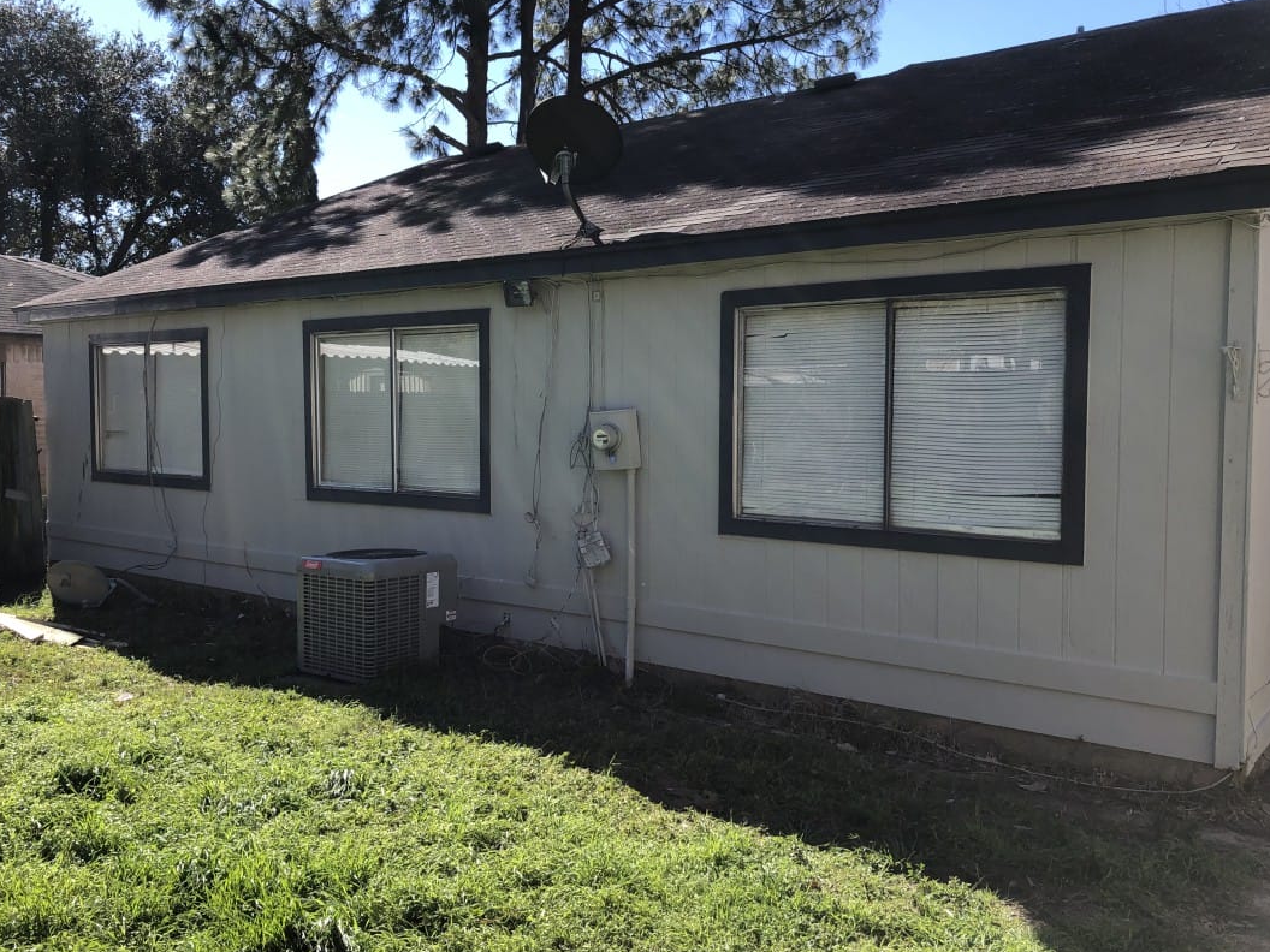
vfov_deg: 45.4
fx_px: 1137
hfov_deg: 58.3
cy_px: 472
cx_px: 601
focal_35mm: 31
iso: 20
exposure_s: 1/827
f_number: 1.8
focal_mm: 3.99
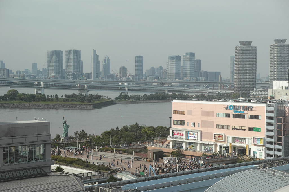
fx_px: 602
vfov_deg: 18.2
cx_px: 144
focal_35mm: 75
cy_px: 96
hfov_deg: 27.0
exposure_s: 1/400
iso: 200
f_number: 5.6
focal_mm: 50
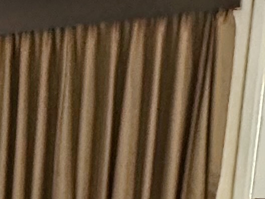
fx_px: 819
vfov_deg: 12.7
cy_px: 353
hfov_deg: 15.1
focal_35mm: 107
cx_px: -257
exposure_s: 1/60
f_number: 2.2
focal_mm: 2.22
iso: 800
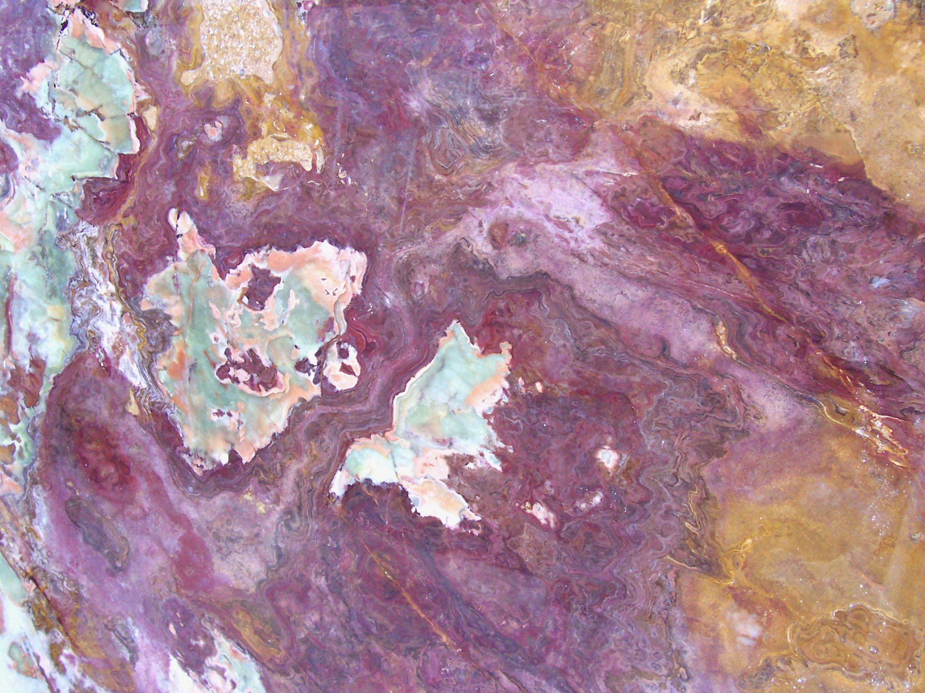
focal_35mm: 37
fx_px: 989
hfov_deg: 50.1
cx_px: 462
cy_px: 346
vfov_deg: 38.7
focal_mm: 5.6
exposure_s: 1/15
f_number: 2.8
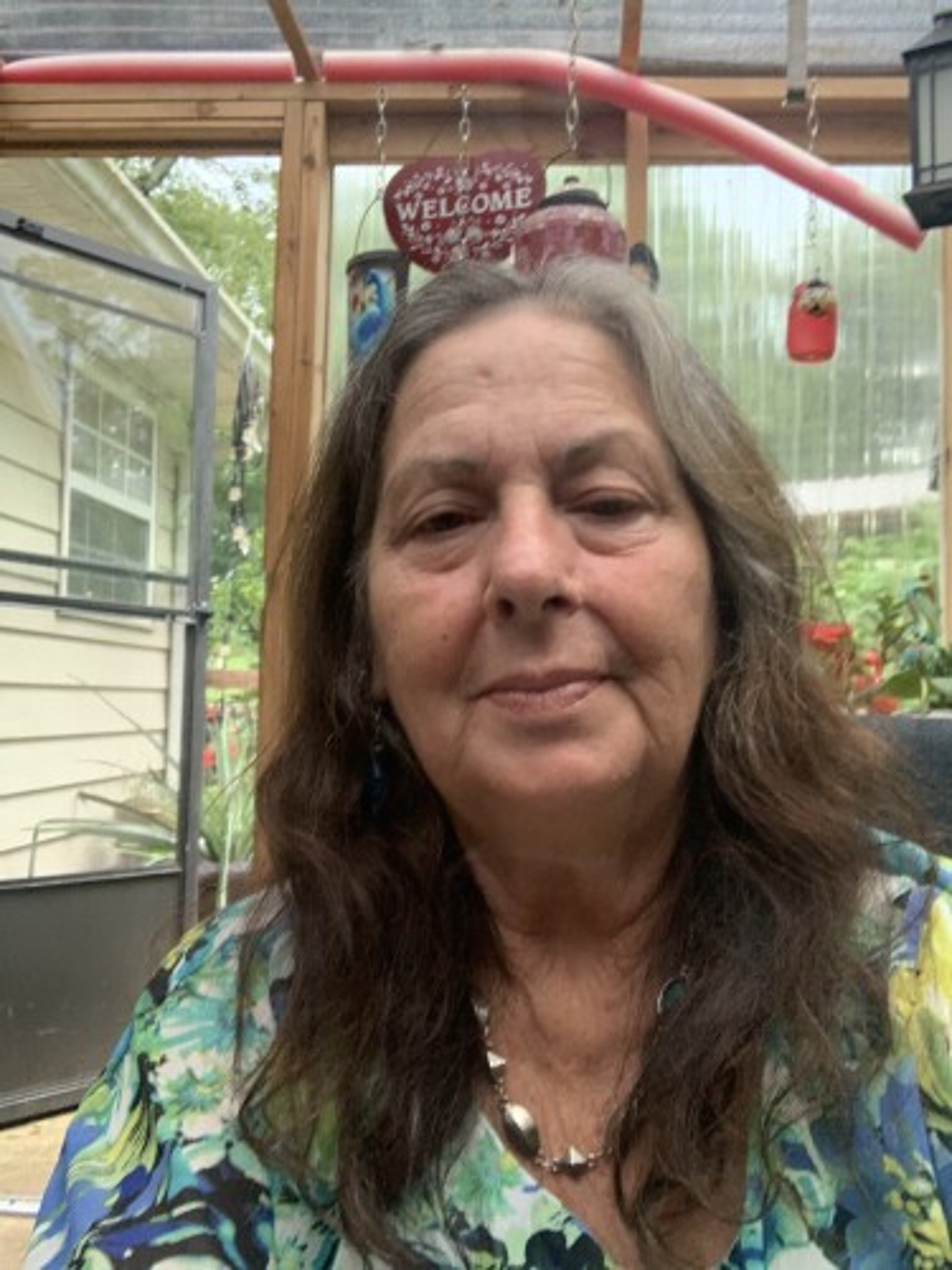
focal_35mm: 32
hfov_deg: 44.2
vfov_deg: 56.8
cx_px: 476
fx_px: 1173
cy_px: 635
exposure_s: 1/40
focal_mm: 2.87
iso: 320
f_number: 2.2
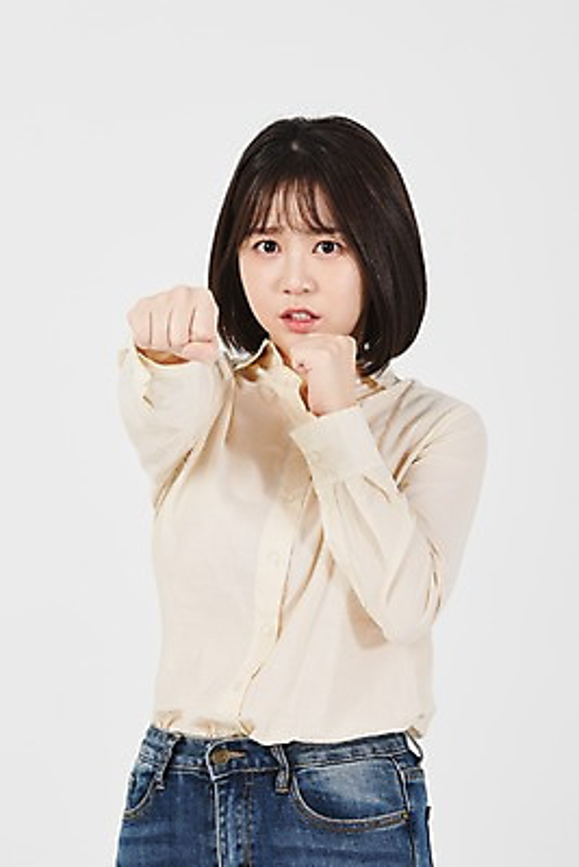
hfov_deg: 10.2
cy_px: 434
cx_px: 290
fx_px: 3254
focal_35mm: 135
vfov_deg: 15.2
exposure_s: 1/125
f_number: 13
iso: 100
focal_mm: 135
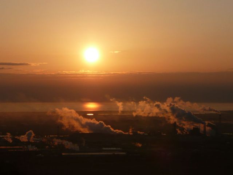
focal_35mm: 115
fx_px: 774
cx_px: 116
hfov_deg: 17.1
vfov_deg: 12.9
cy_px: 88
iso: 100
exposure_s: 1/250
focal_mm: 15.7
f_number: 11
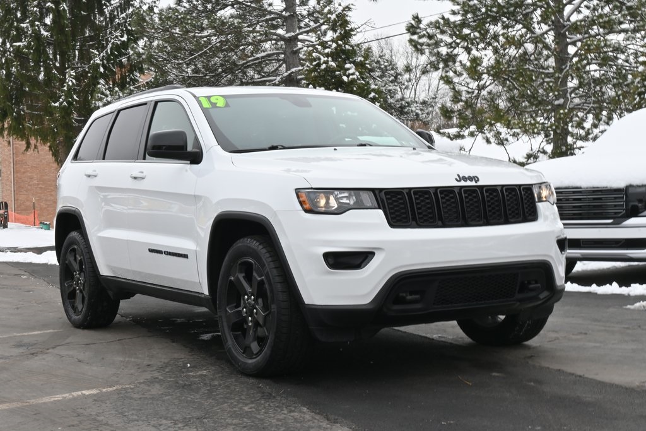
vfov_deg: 23.8
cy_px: 216
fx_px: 1023
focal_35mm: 57
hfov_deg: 35.0
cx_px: 323
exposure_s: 1/8
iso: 100
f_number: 25
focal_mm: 38
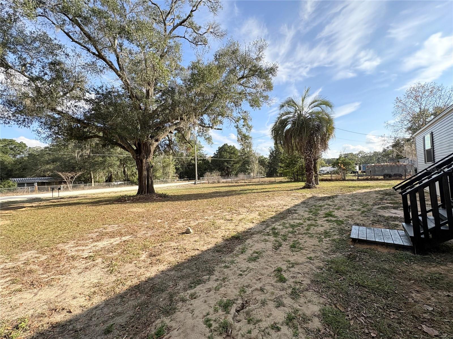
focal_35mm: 14
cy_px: 170
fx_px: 183
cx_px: 226
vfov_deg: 85.7
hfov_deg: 102.1
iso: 50
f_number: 2.2
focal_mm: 2.22
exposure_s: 1/879
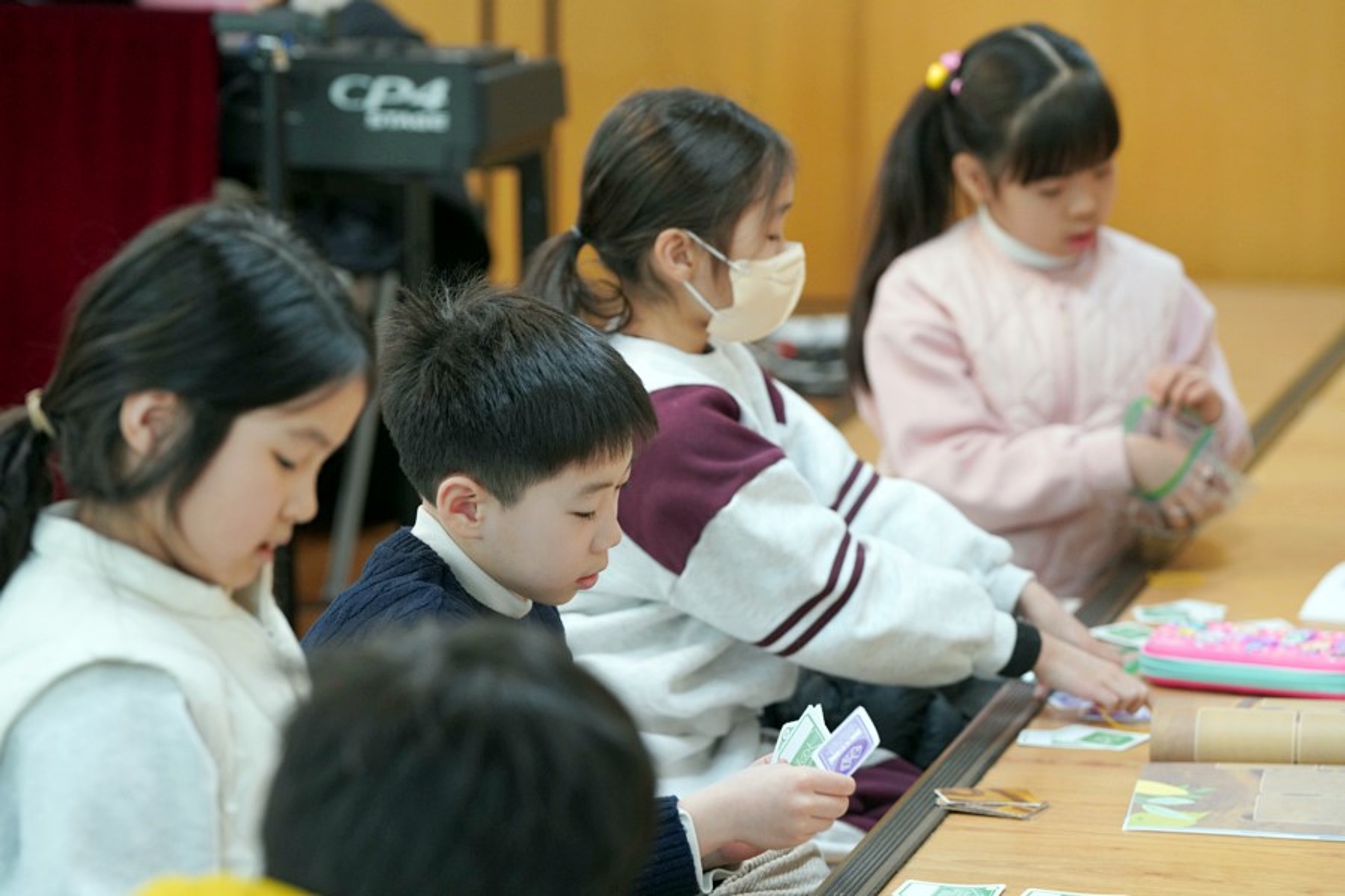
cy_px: 448
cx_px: 672
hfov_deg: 15.4
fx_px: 4969
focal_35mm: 133
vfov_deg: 10.3
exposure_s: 1/160
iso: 2000
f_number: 4
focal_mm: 133
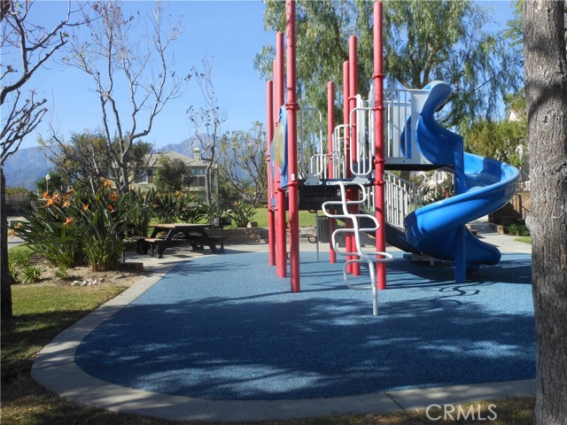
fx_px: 459
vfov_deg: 49.7
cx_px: 284
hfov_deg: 63.4
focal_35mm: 28
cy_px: 212
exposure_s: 1/500
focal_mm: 5
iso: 80
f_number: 3.7
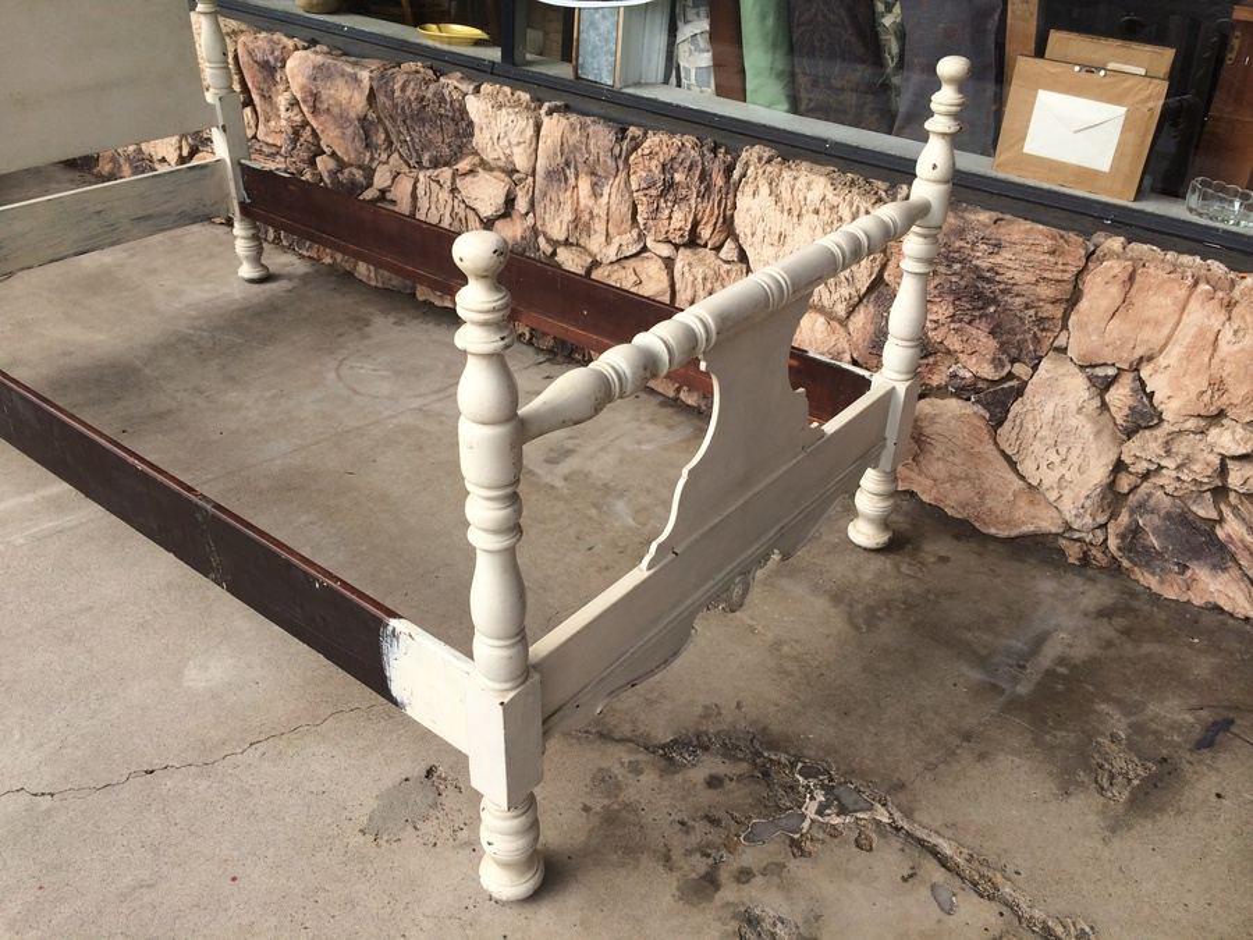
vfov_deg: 46.8
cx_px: 626
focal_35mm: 30
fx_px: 1086
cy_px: 470
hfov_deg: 60.0
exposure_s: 1/1053
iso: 32
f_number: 2.2
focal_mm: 4.12
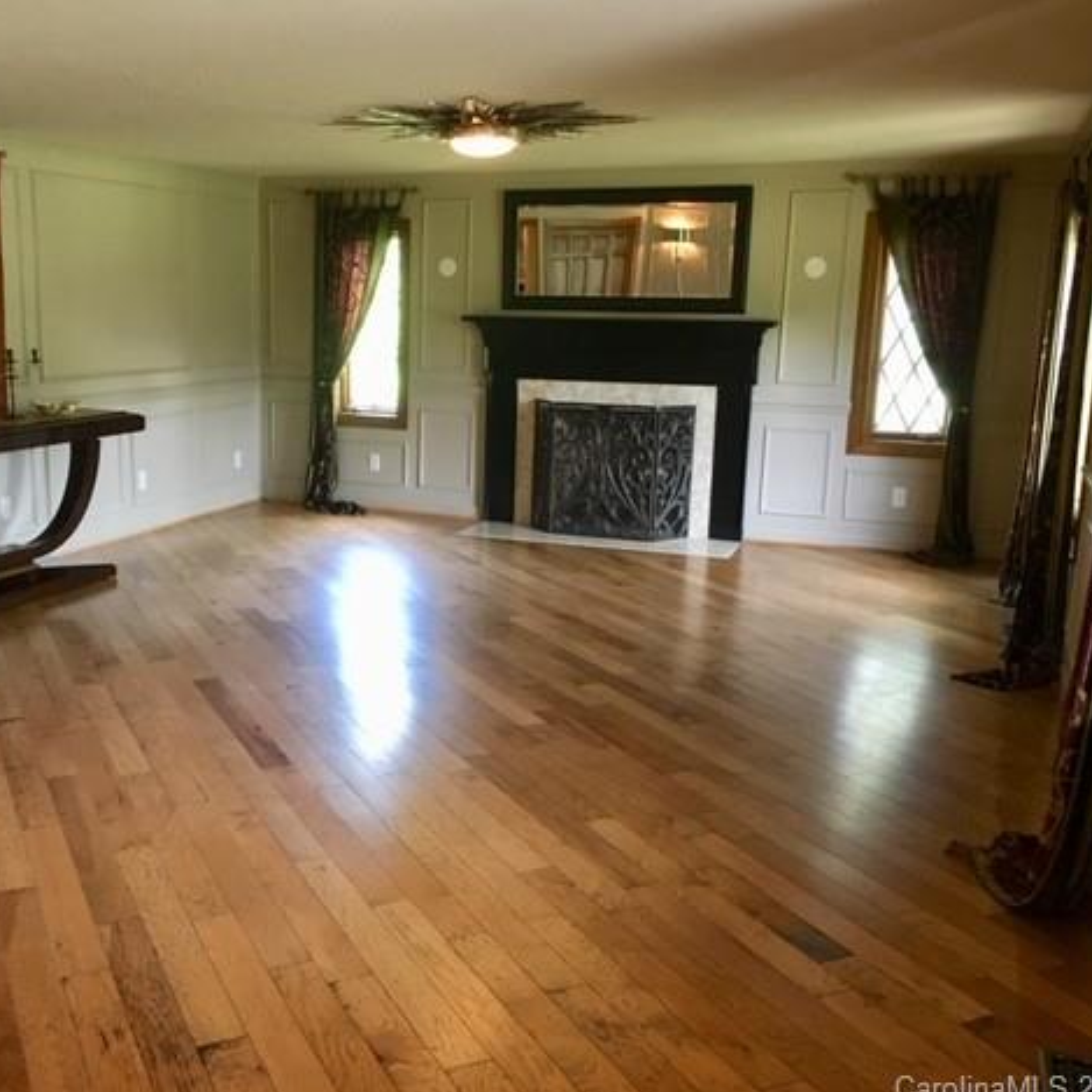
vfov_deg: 47.2
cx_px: 417
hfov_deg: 46.8
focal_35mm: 35
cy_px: 552
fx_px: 1249
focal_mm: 4.15
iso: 160
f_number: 2.2
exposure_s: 1/30
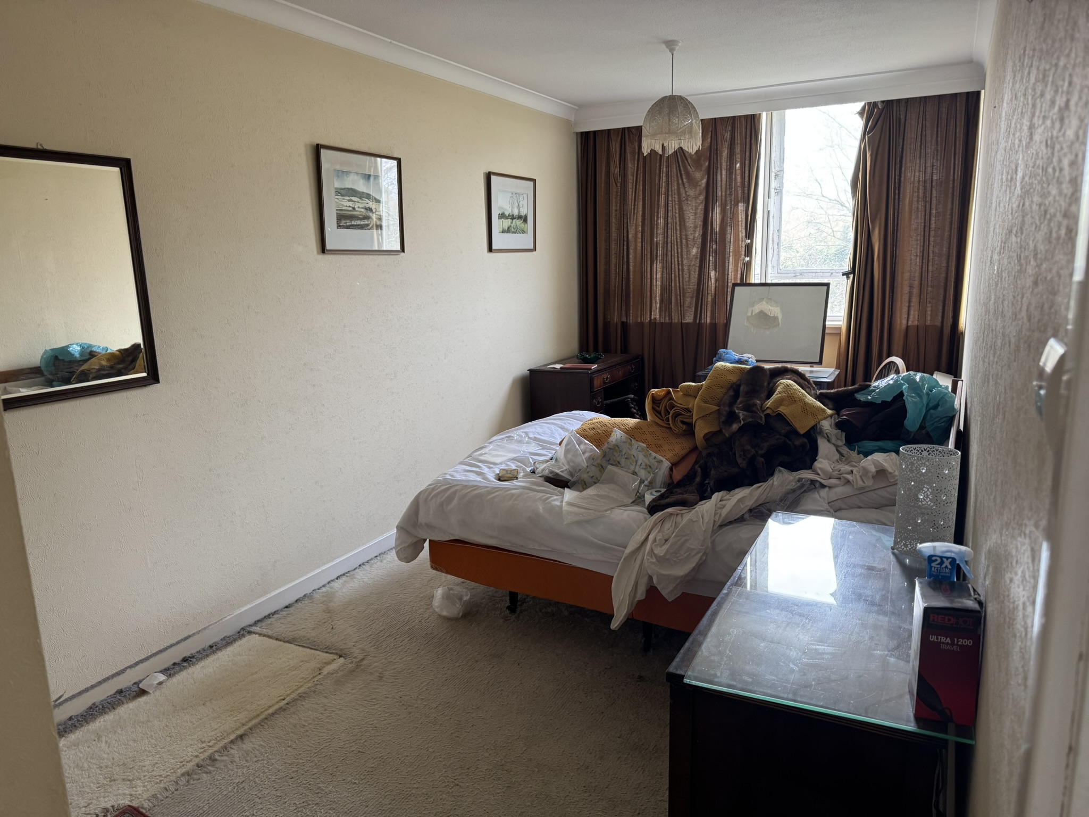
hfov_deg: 71.6
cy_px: 408
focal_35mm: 24
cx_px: 544
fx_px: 755
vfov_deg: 56.8
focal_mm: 6.76
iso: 200
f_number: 1.78
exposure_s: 1/111
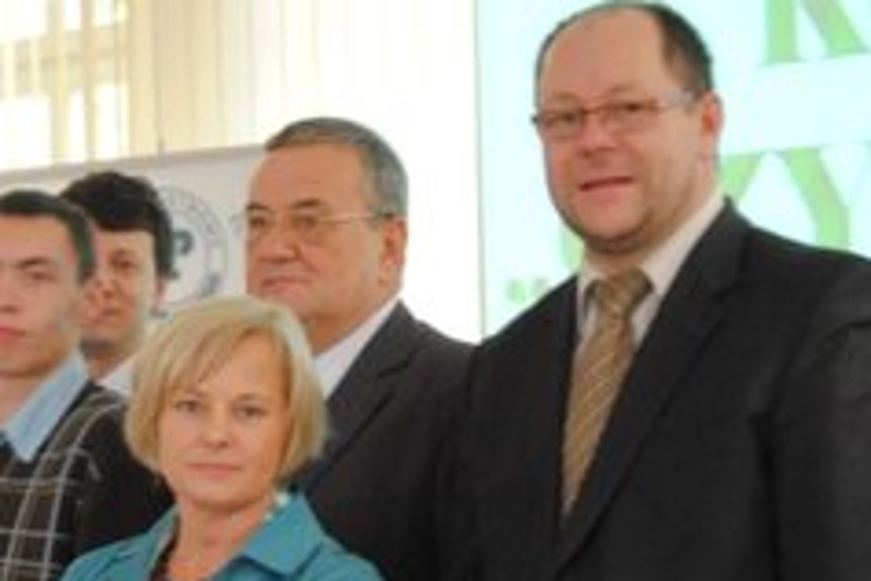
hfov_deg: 15.2
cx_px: 33
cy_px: 526
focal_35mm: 133
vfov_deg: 10.3
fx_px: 3218
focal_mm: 42
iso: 800
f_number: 5
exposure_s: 1/15
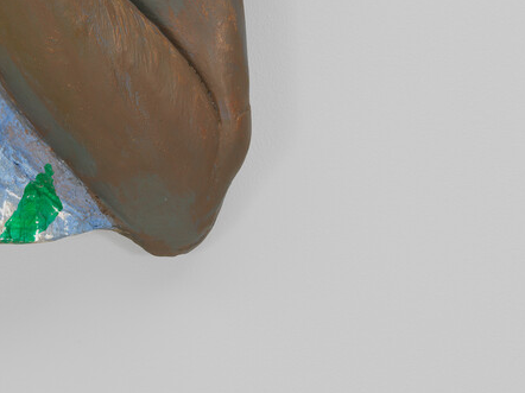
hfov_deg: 5.5
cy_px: -355
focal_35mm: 357
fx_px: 5411
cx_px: -297
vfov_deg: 4.1
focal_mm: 120
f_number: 13
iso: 64
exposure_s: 1/125
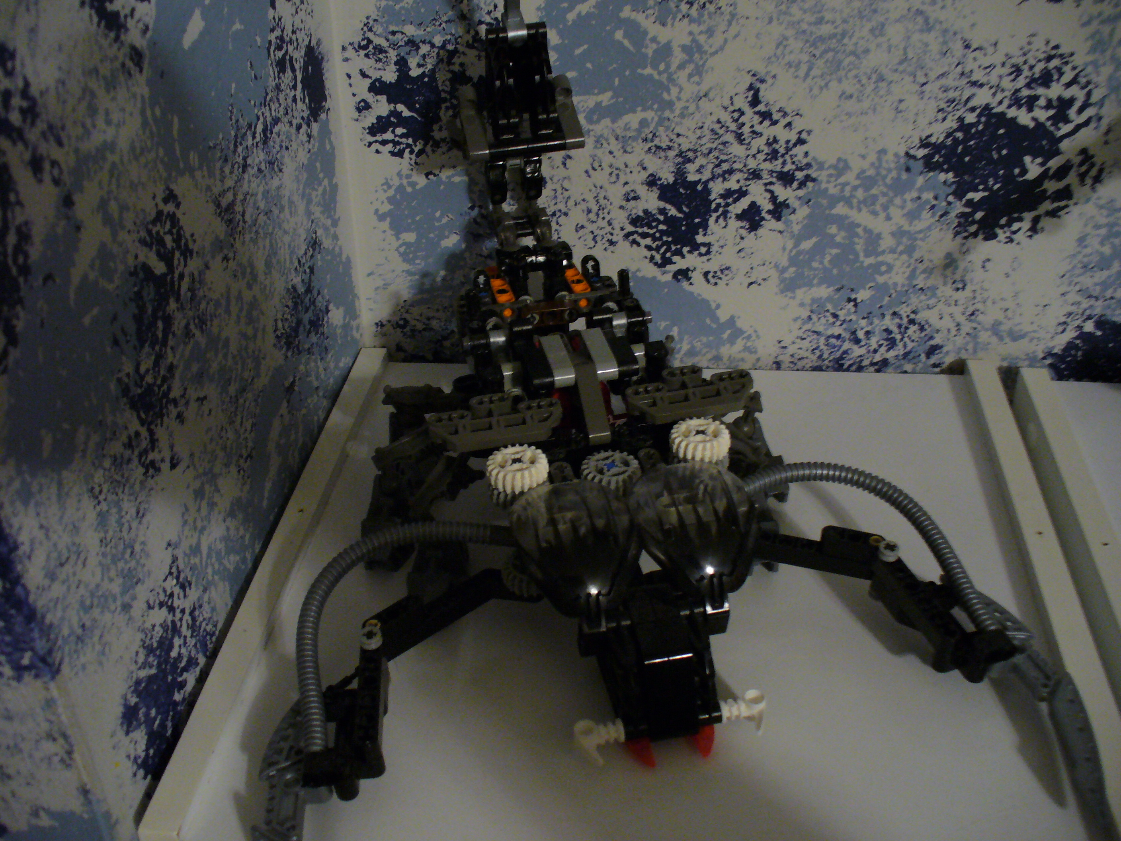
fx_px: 1198
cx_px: 560
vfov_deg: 38.7
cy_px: 420
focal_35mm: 37
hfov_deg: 50.1
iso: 200
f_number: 2.8
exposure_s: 1/8
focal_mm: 6.1
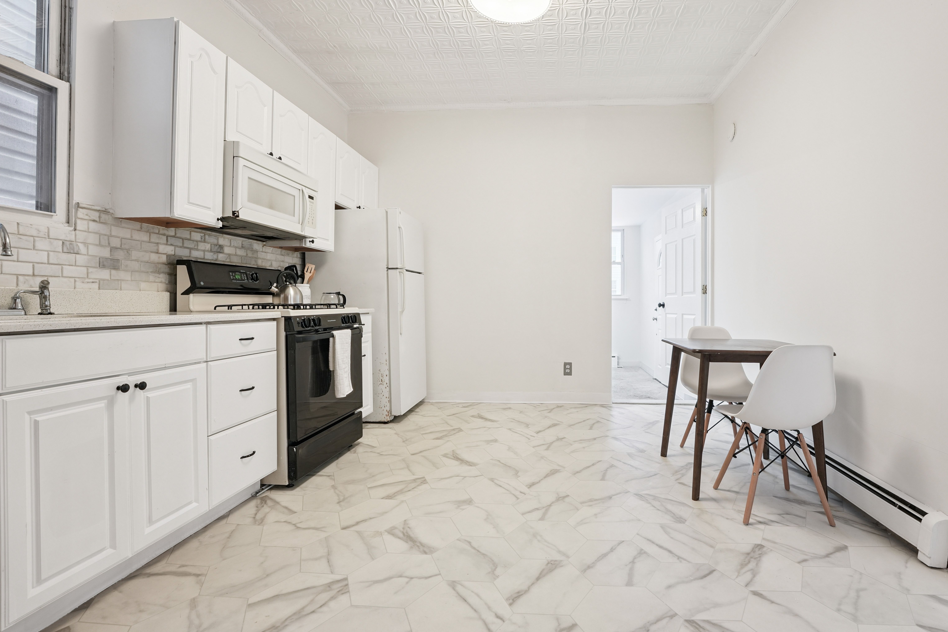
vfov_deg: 73.6
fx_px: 421
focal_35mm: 16
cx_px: 530
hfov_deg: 96.3
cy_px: 294
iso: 250
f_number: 8
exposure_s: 1/8
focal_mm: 14
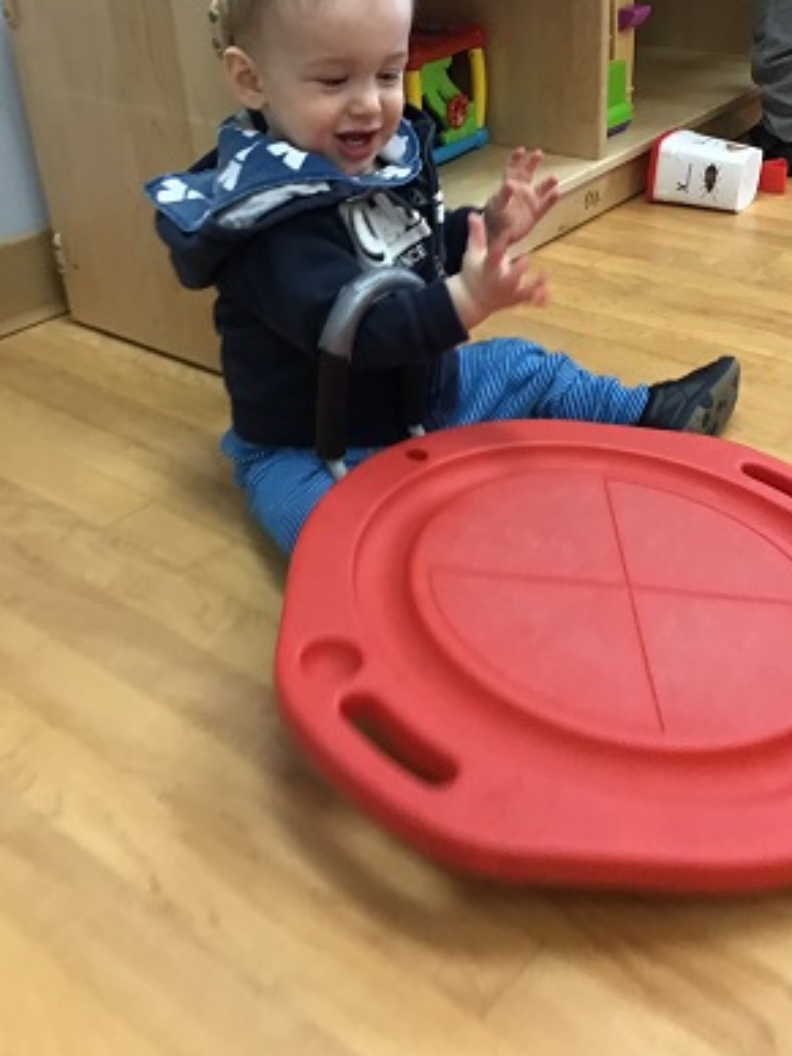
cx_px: 420
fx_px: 1220
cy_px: 435
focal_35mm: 40
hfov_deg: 35.9
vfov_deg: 46.6
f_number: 2.4
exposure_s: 1/30
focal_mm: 3.3
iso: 100
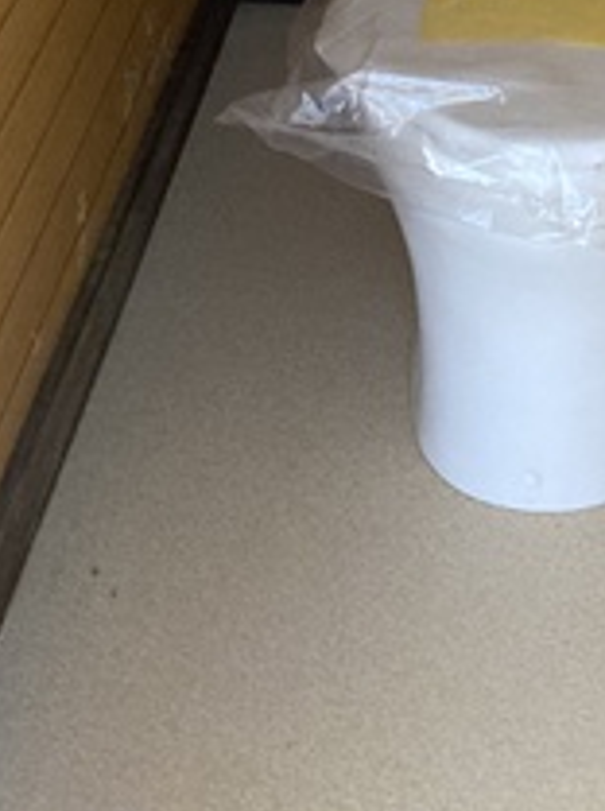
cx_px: 448
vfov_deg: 19.0
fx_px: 2197
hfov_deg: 15.6
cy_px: -310
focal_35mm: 94
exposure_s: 1/38
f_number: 1.8
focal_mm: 3.99
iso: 400
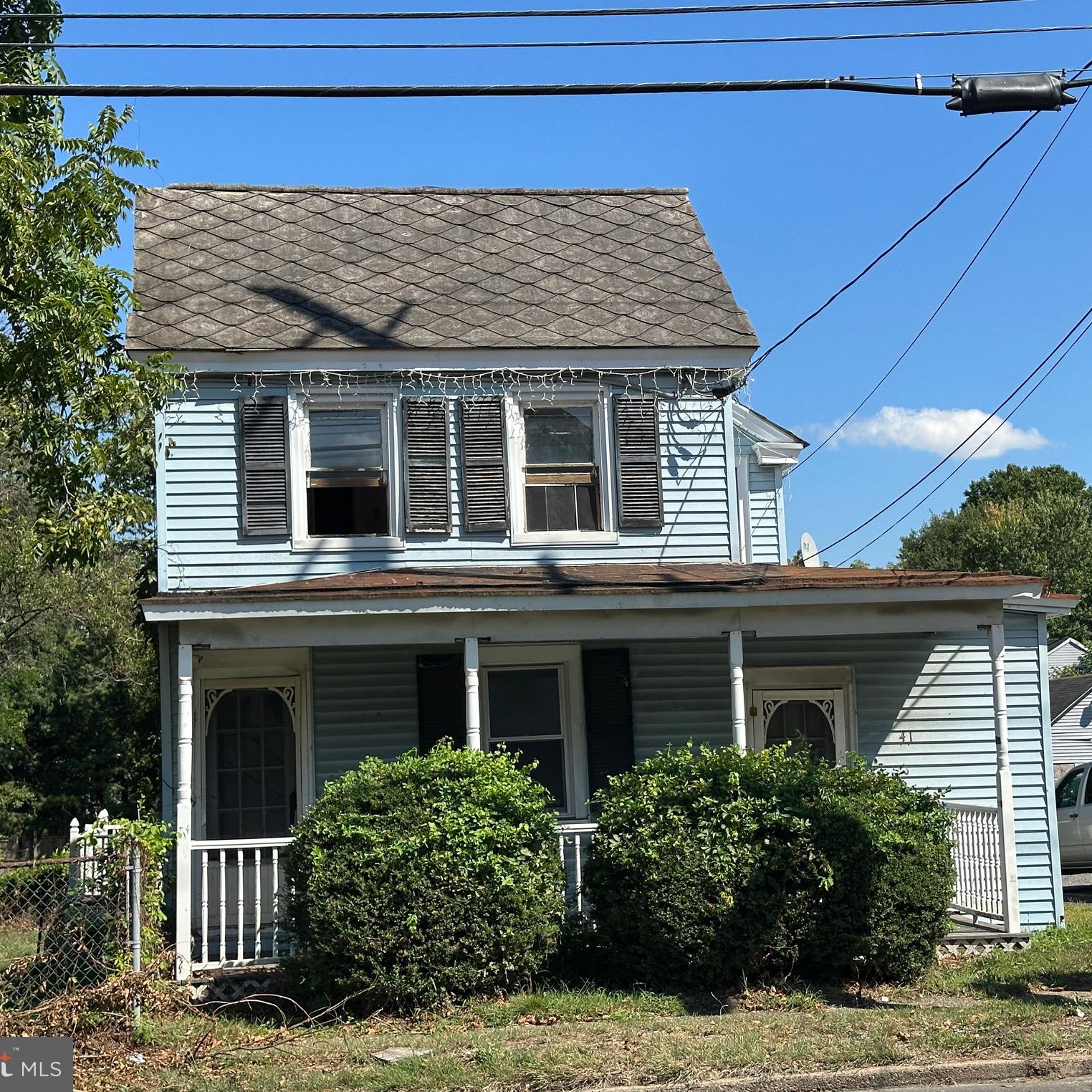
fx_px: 2034
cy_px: 545
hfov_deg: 30.0
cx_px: 628
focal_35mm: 57
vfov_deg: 30.0
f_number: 1.78
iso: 64
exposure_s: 1/3257
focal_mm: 6.86
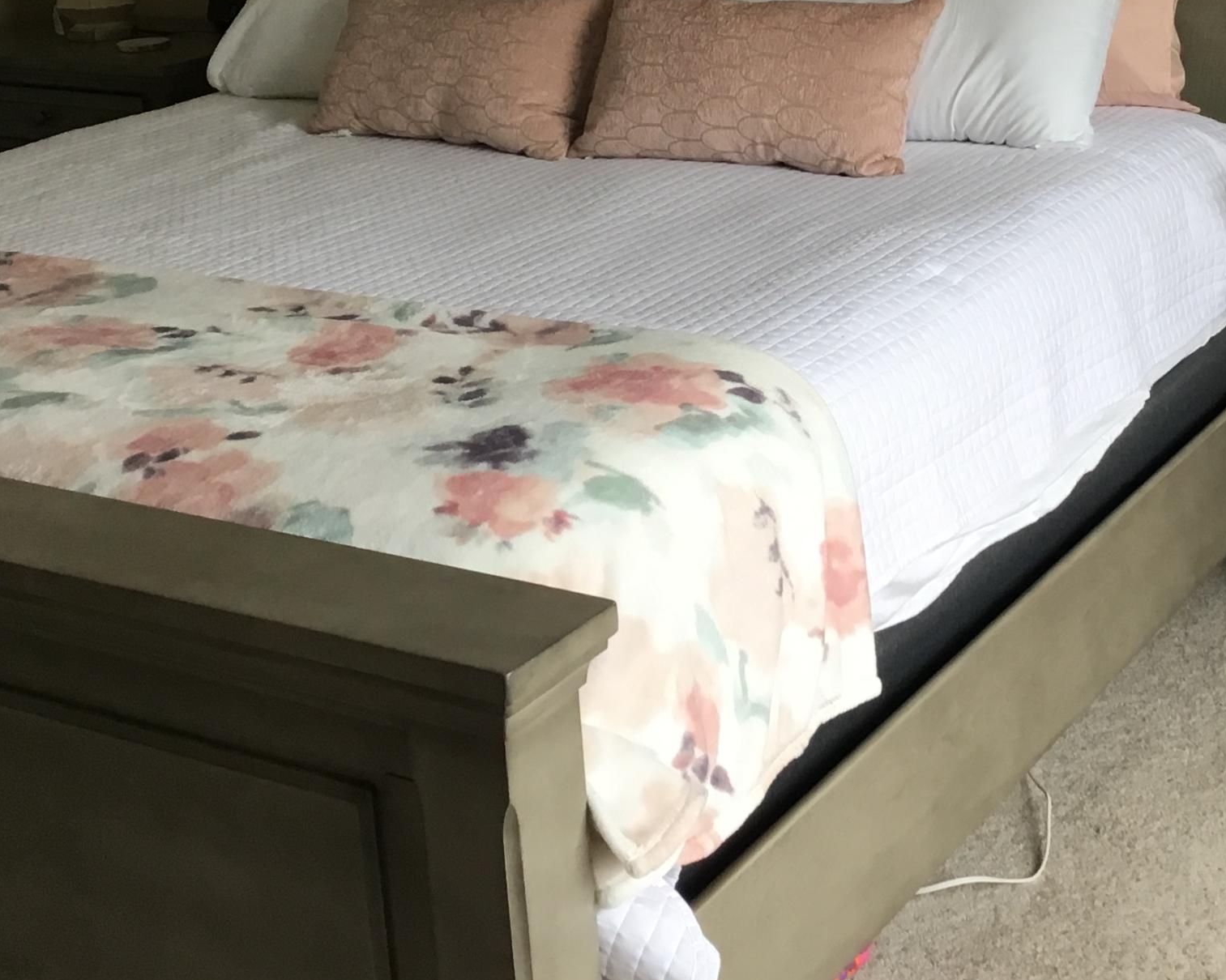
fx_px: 2177
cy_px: 114
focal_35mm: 60
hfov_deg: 31.3
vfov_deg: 24.7
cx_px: 772
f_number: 2.4
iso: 32
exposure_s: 1/40
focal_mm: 3.3
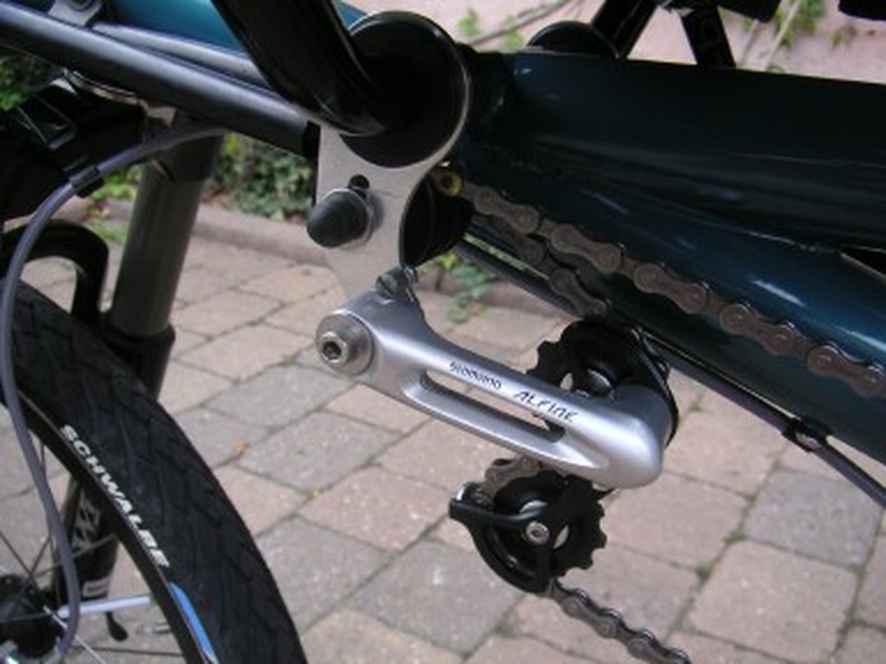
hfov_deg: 50.1
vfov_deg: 38.7
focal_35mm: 37
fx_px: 947
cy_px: 332
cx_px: 443
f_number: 2.8
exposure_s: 1/60
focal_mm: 5.7
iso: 50
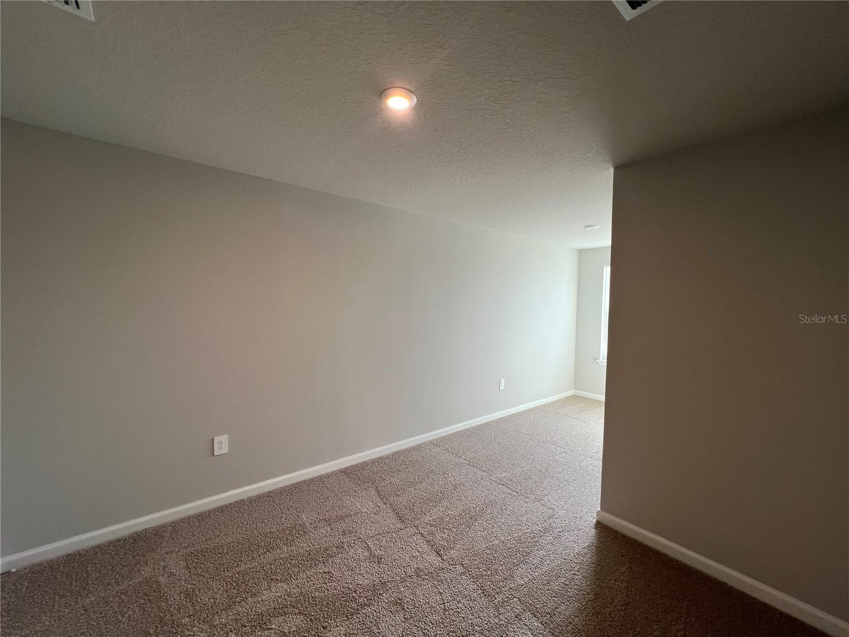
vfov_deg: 89.9
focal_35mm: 13
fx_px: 319
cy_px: 318
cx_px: 424
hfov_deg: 106.2
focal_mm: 1.57
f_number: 1.8
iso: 50
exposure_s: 1/120
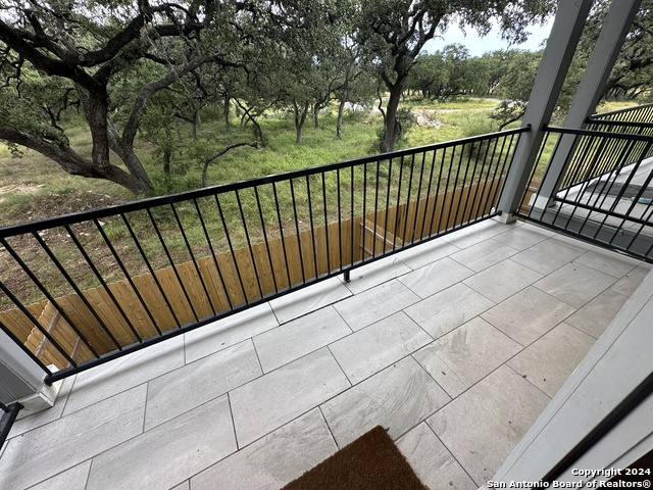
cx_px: 326
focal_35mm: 14
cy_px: 245
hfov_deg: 102.1
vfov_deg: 85.7
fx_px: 264
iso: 40
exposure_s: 1/99
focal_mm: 2.22
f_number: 2.2
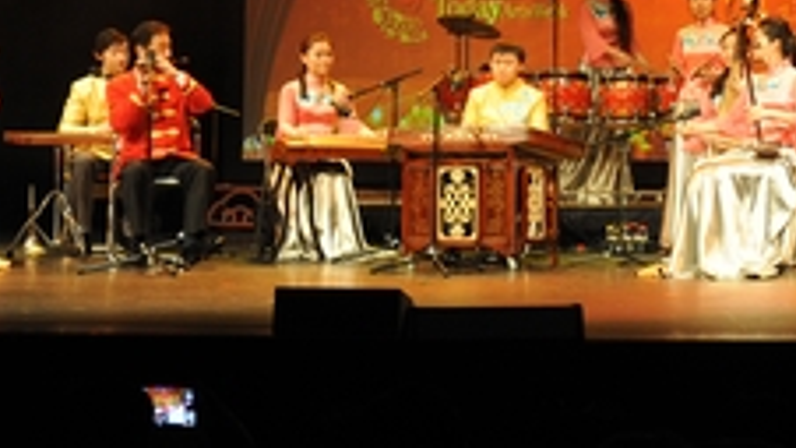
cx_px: 757
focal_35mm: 117
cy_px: 83
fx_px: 2469
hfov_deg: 18.0
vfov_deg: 10.3
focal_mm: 46
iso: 1600
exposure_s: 1/80
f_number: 4.5
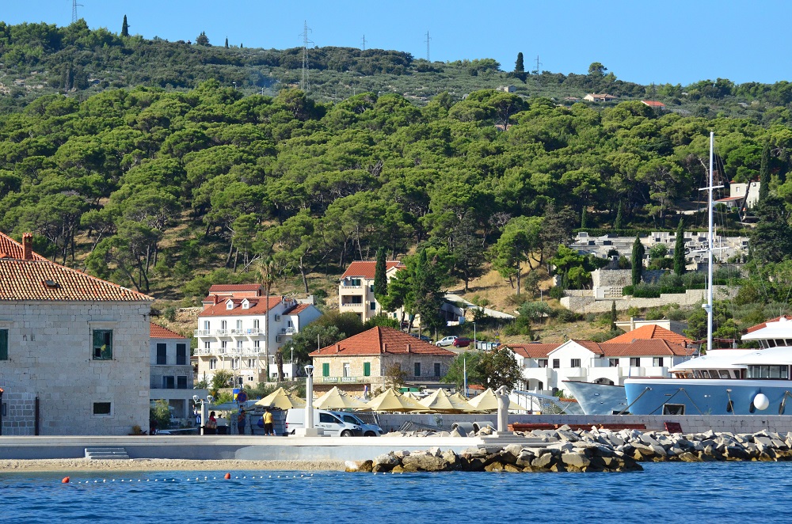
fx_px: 3688
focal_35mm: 168
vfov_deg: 8.1
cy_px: 262
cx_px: 396
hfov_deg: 12.3
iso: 1400
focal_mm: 112
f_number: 5.6
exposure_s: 1/8000
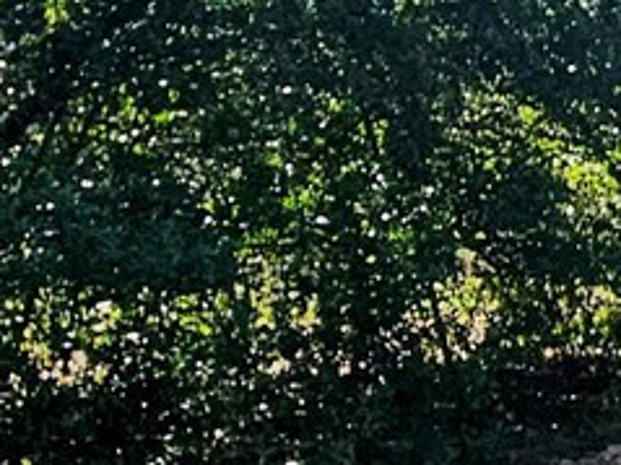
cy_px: 114
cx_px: 1702
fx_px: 1560
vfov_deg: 16.9
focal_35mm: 87
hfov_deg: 12.8
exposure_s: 1/1000
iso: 50
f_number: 2.2
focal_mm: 2.2
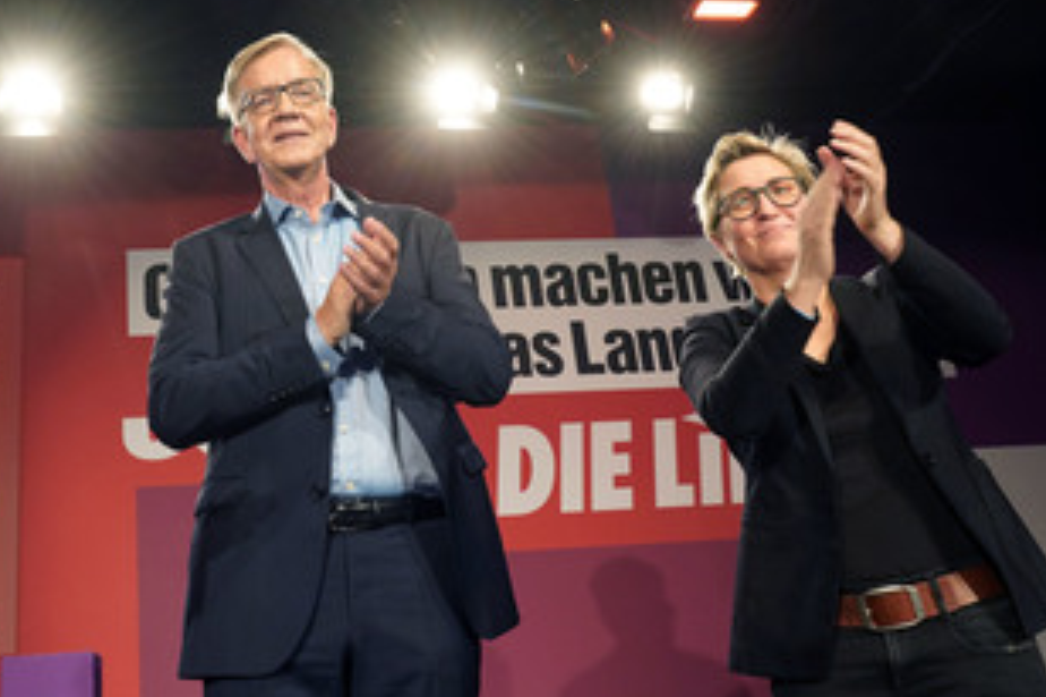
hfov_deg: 46.6
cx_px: 335
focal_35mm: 41
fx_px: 1191
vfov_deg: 32.4
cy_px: 238
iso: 2500
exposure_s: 1/125
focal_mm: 28
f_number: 6.3
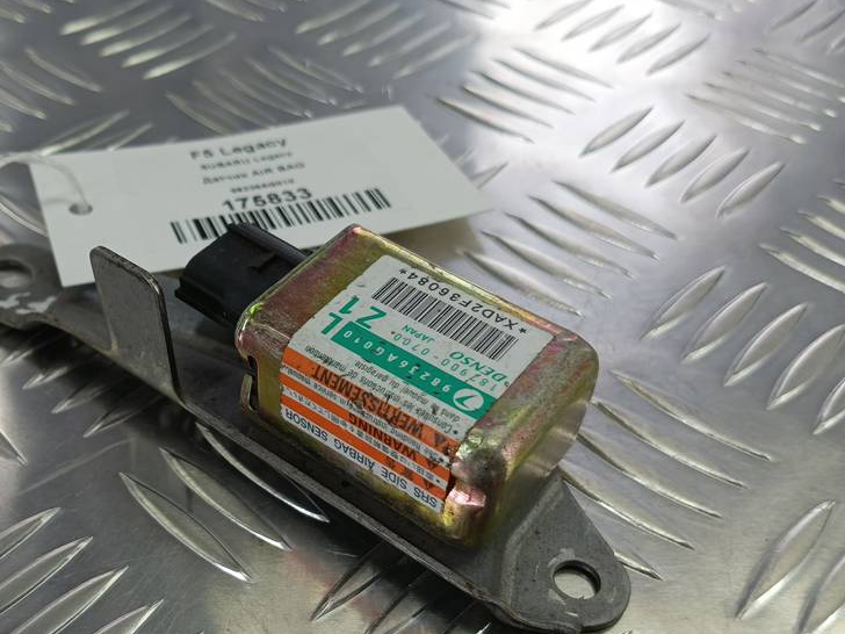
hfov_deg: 48.1
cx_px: 279
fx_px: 928
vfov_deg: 37.4
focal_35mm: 38
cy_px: 415
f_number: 1.6
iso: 104
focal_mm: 4.11
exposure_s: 1/100
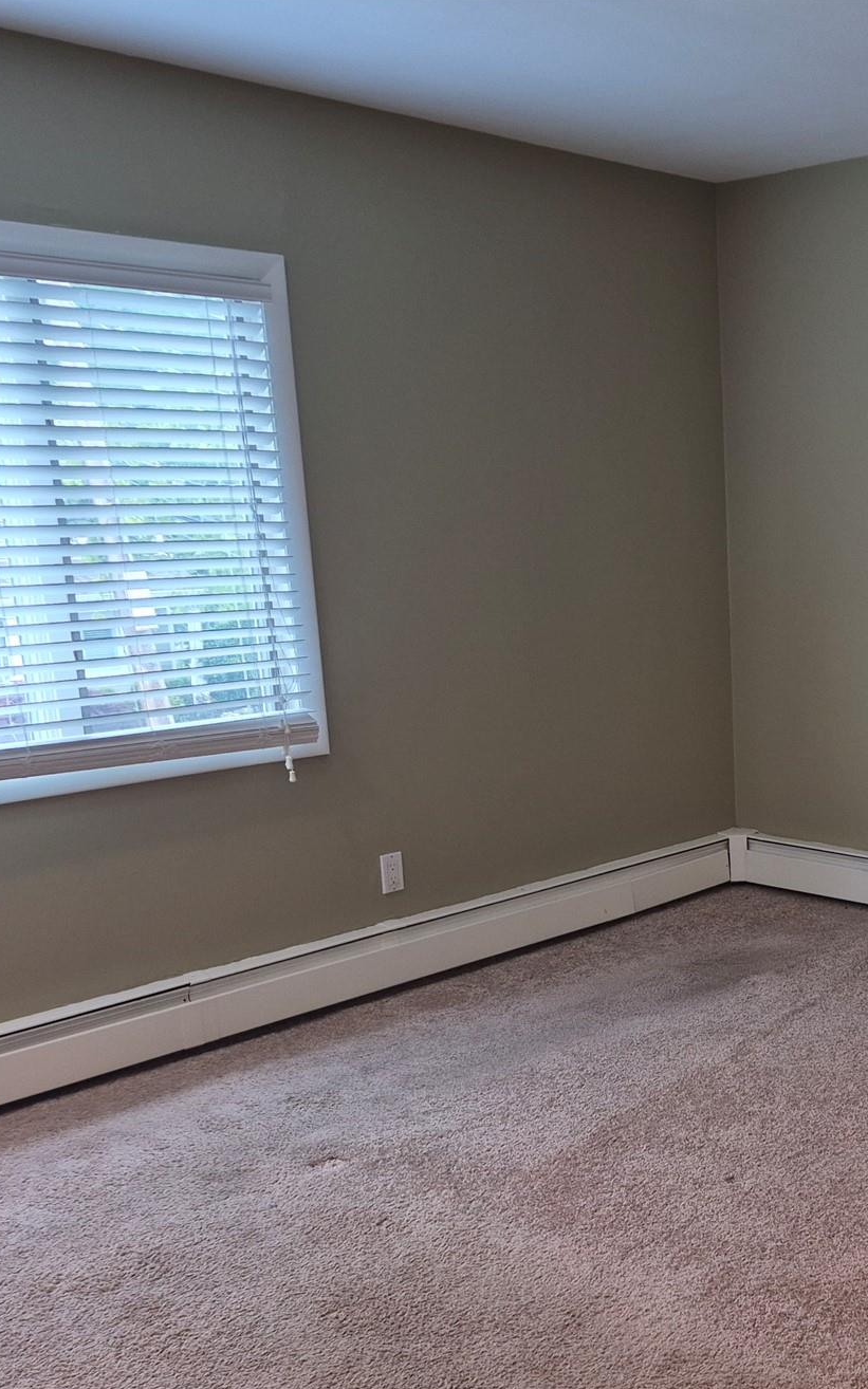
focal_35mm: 38
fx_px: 1439
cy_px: 808
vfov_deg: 51.3
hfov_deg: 31.1
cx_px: 868
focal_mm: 5.4
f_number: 1.8
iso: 125
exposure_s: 1/120
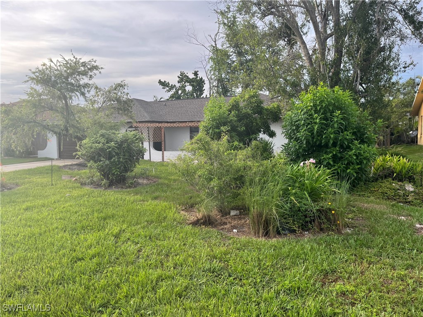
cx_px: 212
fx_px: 318
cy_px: 158
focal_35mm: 26
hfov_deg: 67.3
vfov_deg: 53.1
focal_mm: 5.1
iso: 50
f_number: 1.6
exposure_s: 1/742
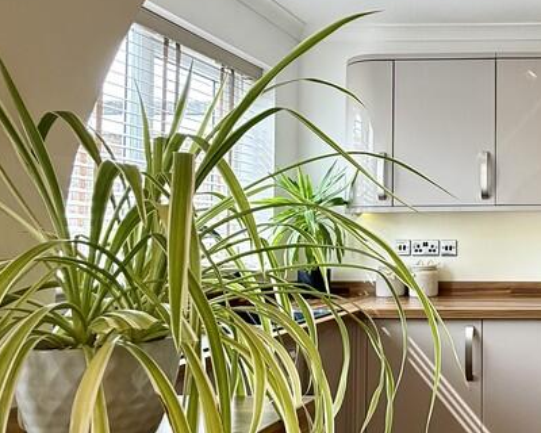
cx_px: 580
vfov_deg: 42.2
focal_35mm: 35
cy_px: 218
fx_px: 560
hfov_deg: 42.0
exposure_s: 1/100
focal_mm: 2.22
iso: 64
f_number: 2.2
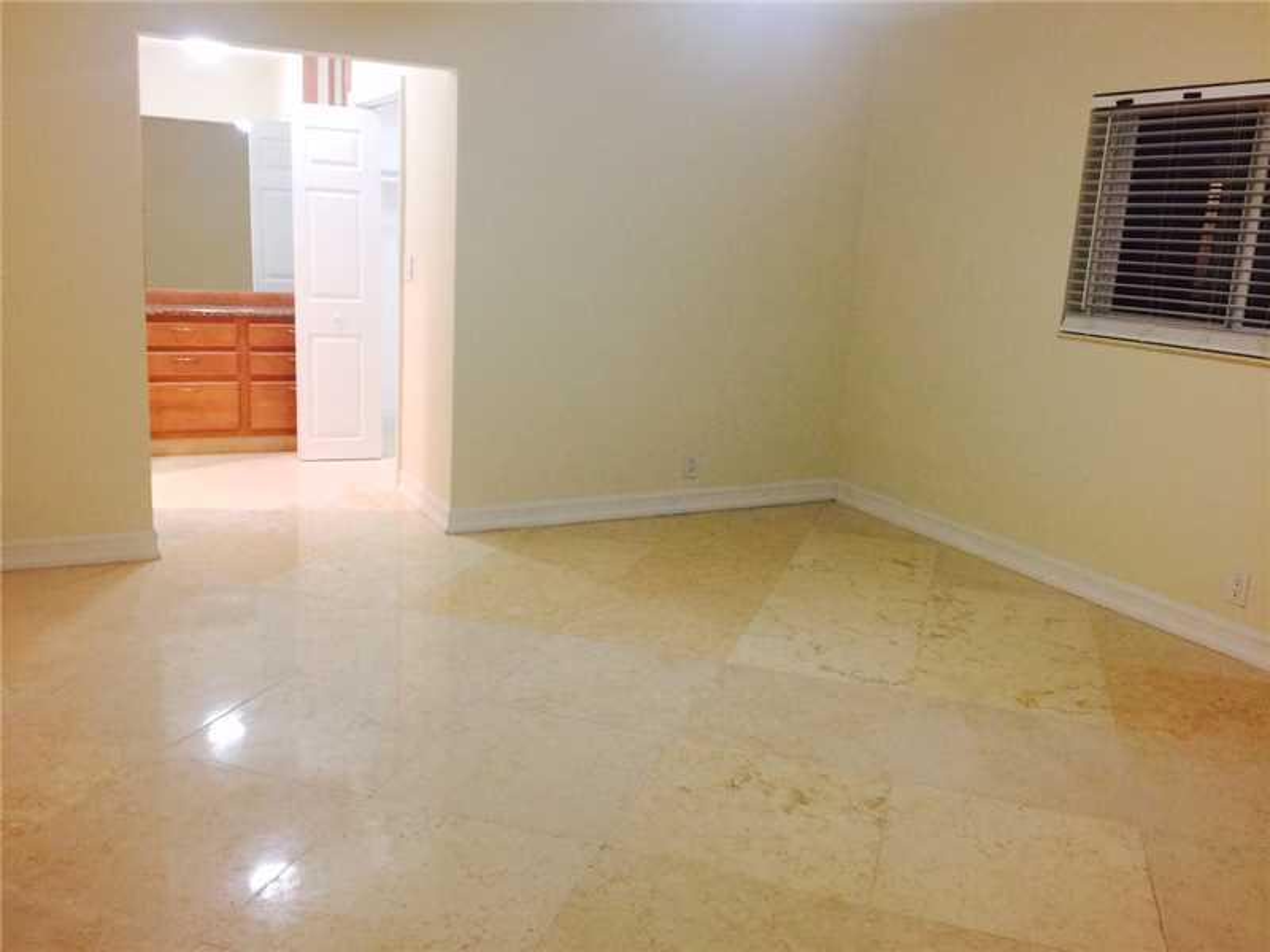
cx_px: 635
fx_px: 1064
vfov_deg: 48.2
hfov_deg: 61.7
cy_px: 476
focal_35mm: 29
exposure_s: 1/15
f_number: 2.2
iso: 64
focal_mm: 4.15
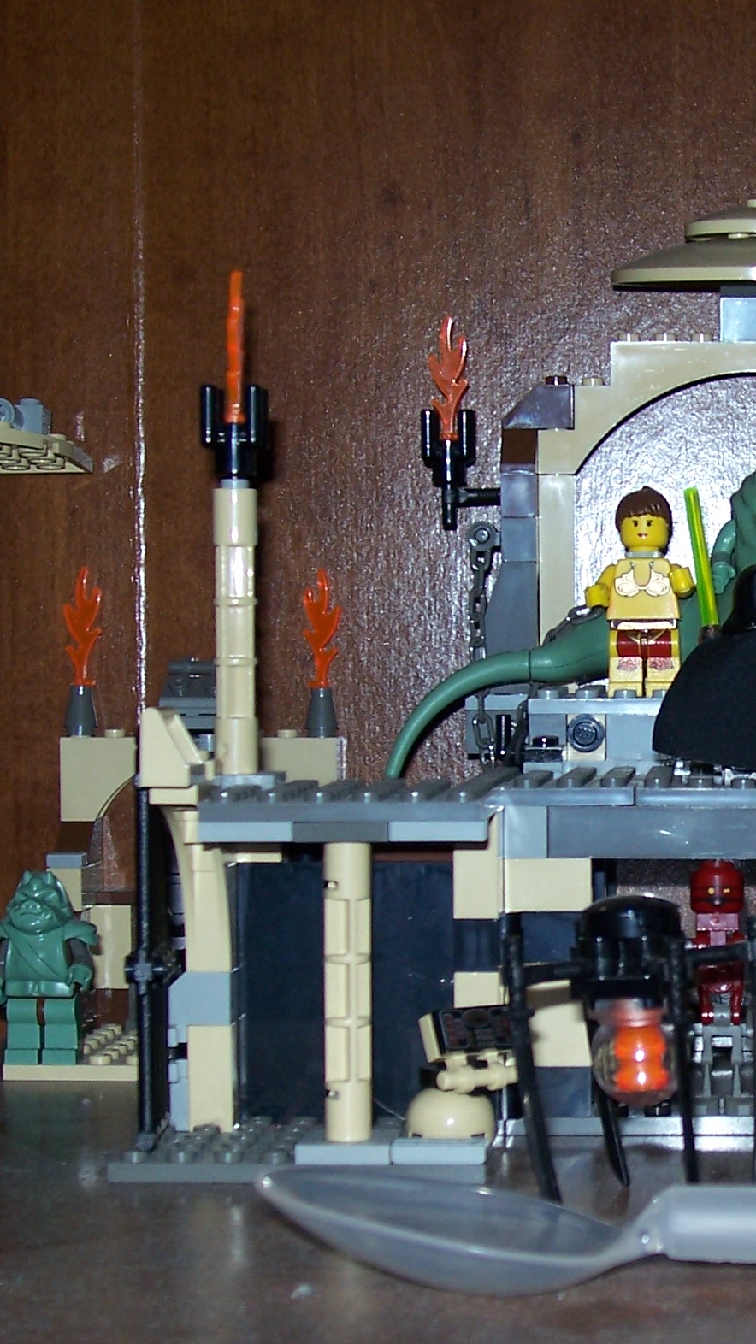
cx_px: 747
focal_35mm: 75
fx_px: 2673
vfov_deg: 28.2
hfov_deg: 15.8
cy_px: 805
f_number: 3
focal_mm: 7
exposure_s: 1/60
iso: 80
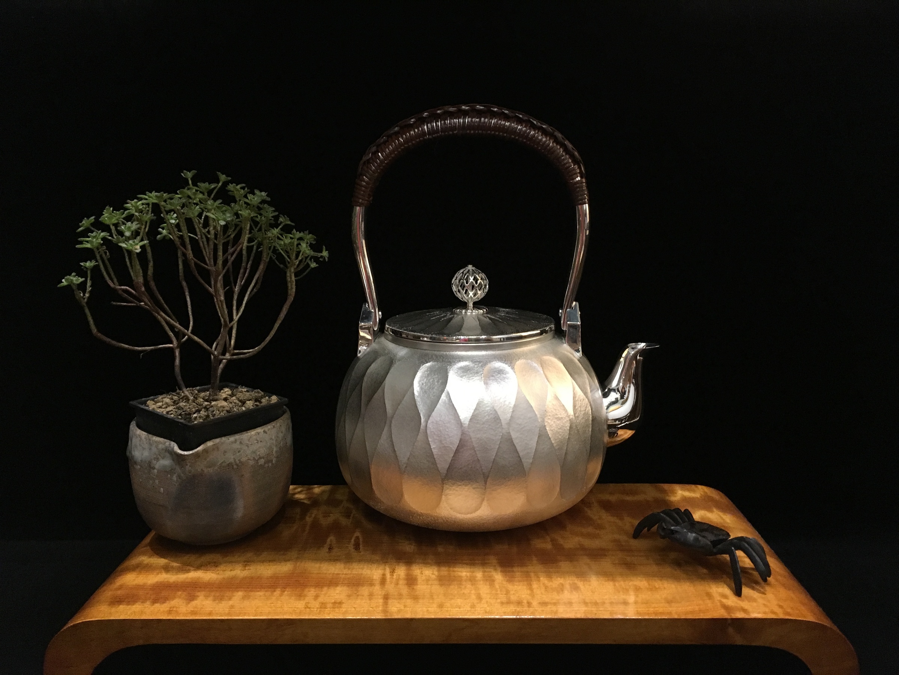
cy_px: 338
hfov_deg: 61.7
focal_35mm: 29
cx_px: 450
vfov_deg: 48.2
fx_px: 753
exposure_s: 1/30
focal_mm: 4.15
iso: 160
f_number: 2.2
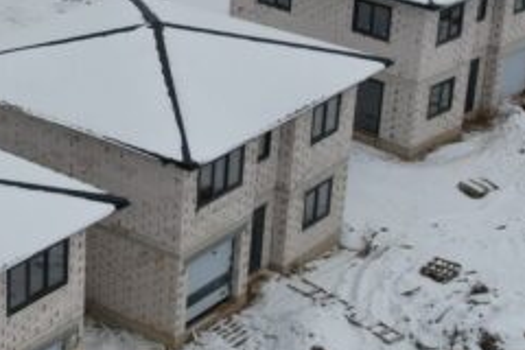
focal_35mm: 94
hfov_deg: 20.8
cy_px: 106
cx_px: -20
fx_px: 1371
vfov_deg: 14.5
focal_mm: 8.38
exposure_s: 1/1000
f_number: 2.8
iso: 100
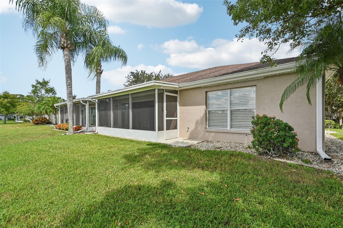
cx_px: 172
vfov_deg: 77.2
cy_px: 114
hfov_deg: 100.5
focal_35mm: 15
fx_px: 143
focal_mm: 15
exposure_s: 1/1250
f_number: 8
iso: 400
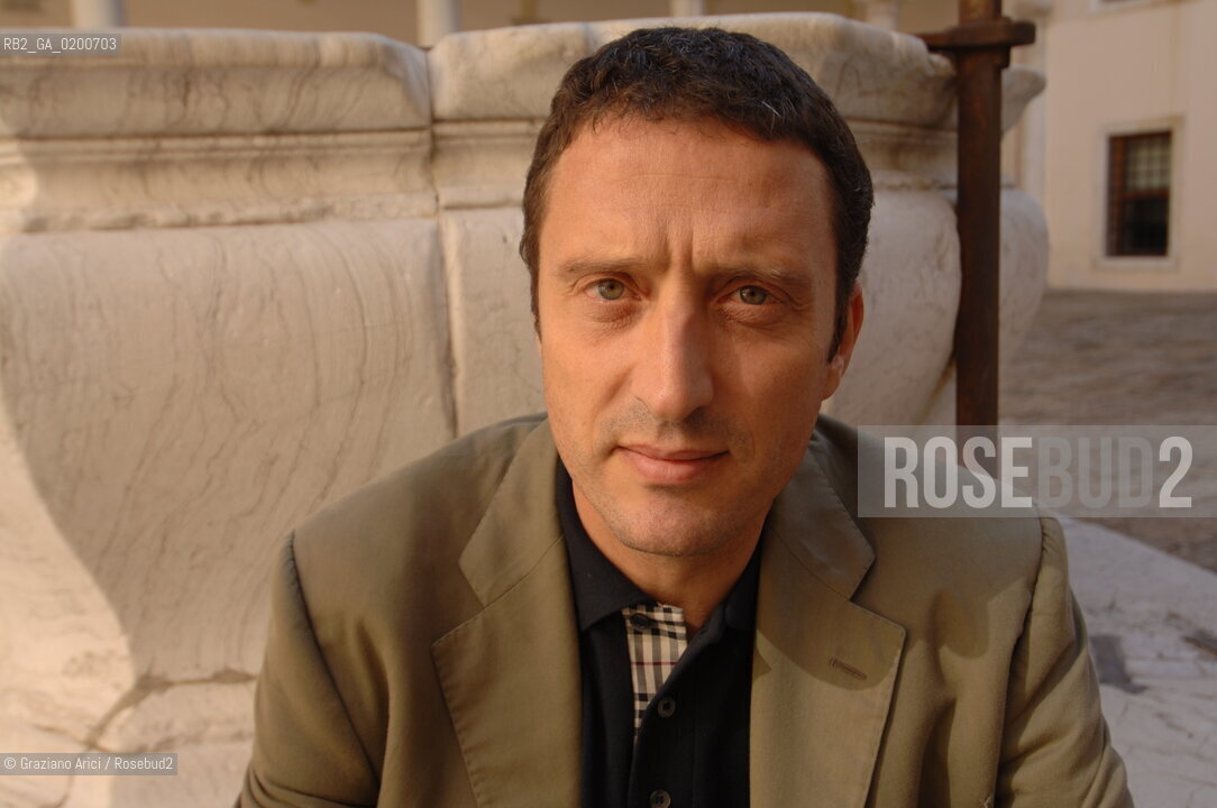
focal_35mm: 36
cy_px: 404
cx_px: 608
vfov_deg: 36.8
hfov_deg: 53.2
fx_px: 1216
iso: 100
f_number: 5.3
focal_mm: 24
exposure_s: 1/125
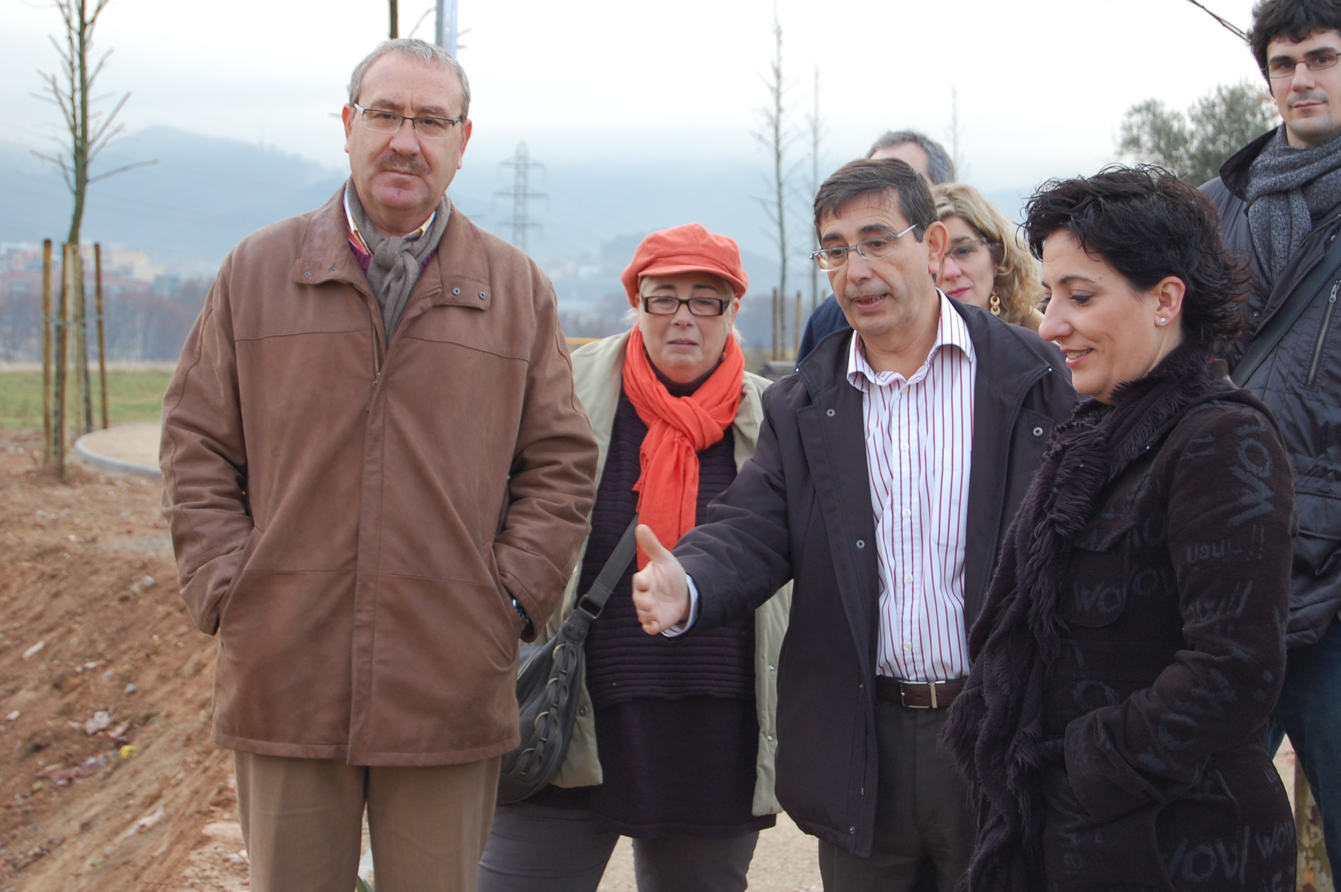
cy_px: 424
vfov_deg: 14.7
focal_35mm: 93
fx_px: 3445
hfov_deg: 22.0
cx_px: 710
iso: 400
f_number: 5.6
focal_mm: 55
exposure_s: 1/100
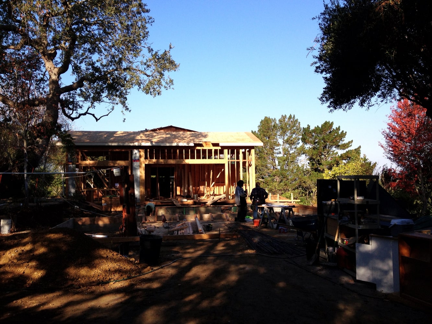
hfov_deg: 52.6
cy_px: 162
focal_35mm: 35
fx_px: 437
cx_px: 216
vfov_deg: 40.7
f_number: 2.4
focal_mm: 4.28
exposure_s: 1/1175
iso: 50
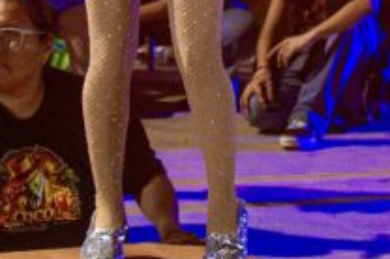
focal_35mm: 502
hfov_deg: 4.1
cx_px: 199
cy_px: -158
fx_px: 5430
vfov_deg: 2.7
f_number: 4
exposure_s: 1/250
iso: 8000
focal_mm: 93
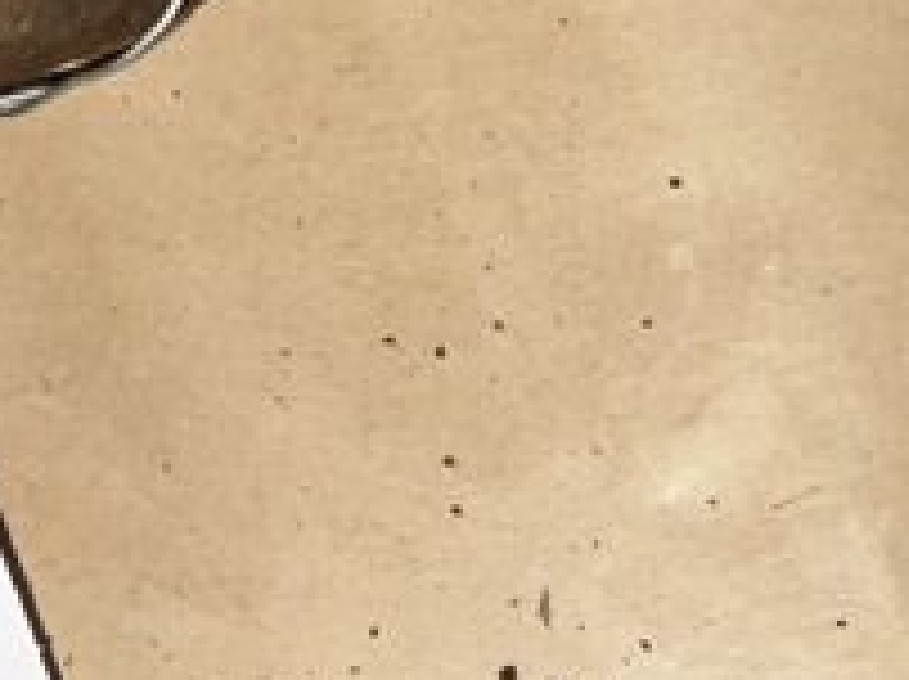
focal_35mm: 115
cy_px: -612
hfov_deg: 16.1
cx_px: -315
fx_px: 3016
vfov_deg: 11.7
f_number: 1.8
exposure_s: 1/149
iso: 16
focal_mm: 3
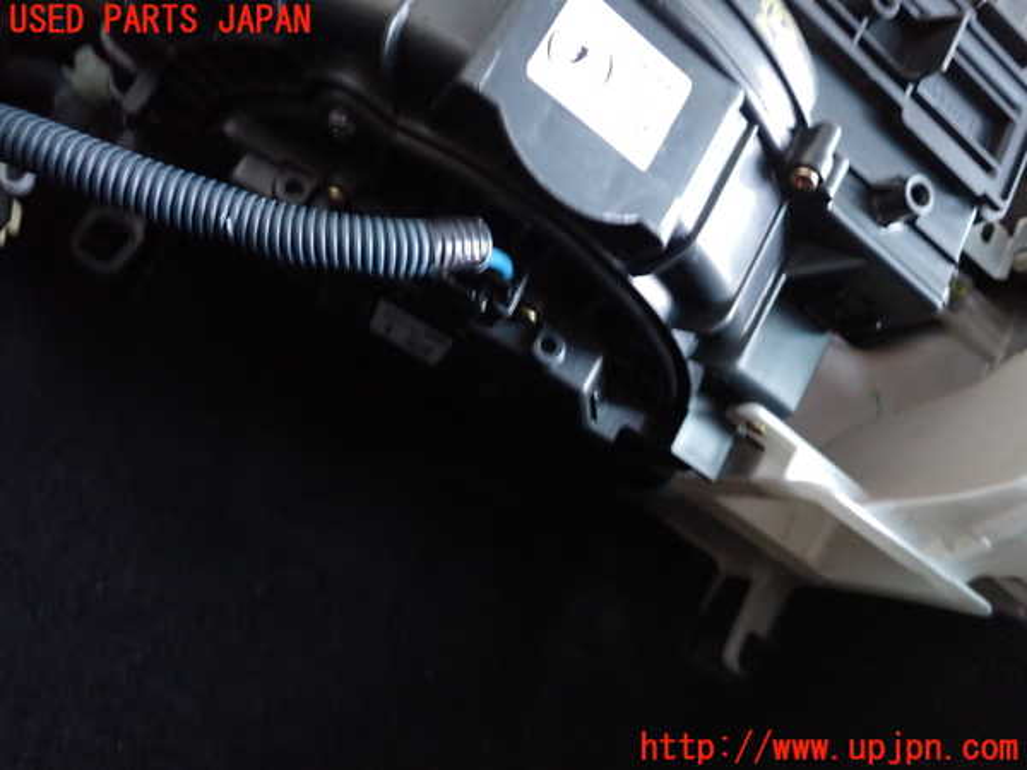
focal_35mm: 28
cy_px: 385
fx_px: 831
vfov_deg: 49.7
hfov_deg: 63.4
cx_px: 514
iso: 1000
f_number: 2.2
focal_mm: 5.05
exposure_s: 1/8
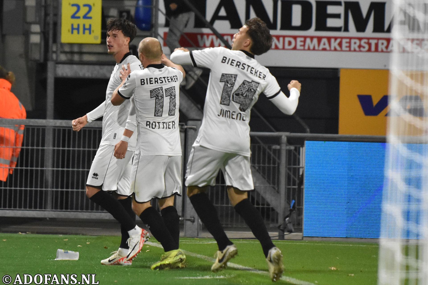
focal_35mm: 285
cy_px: 142
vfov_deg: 4.8
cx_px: 214
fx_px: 3388
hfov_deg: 7.2
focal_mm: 190
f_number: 2.8
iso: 2500
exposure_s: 1/640
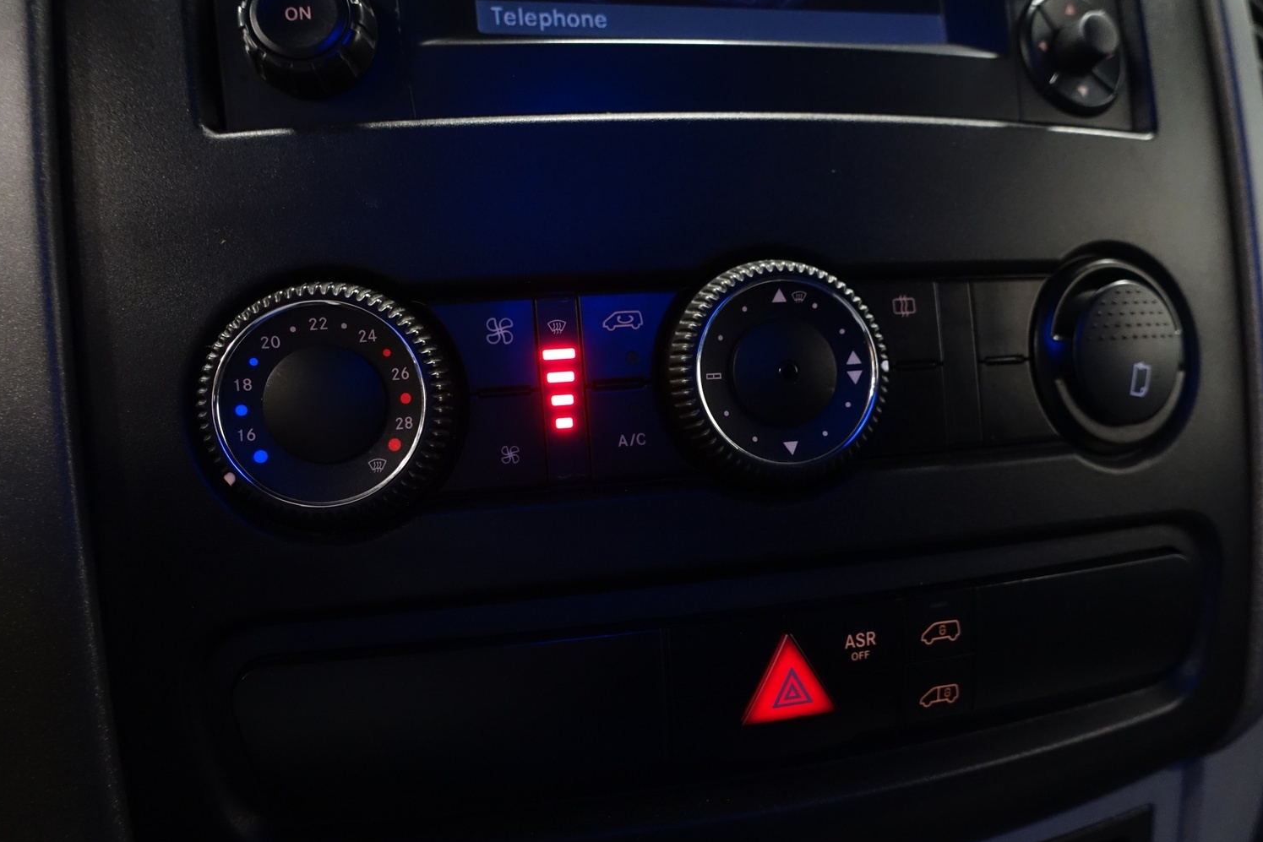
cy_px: 429
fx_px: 912
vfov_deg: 49.6
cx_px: 661
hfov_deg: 69.4
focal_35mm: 26
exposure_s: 1/20
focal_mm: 8.8
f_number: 2.5
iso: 1000
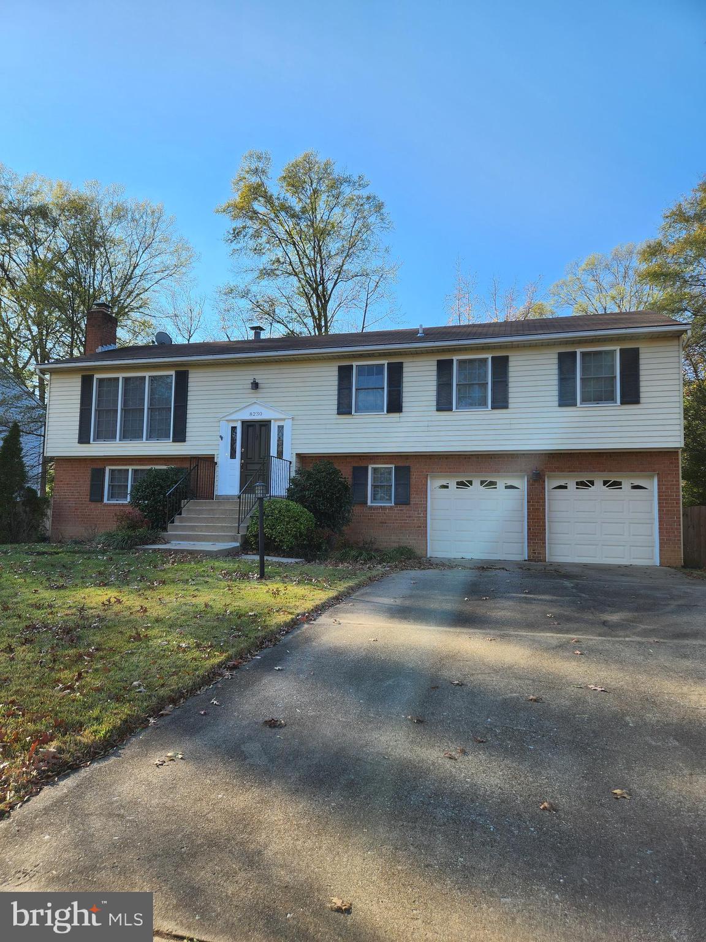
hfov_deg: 58.9
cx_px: 353
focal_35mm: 23
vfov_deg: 73.9
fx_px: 625
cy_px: 471
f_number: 1.8
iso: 20
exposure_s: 1/825
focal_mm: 5.4
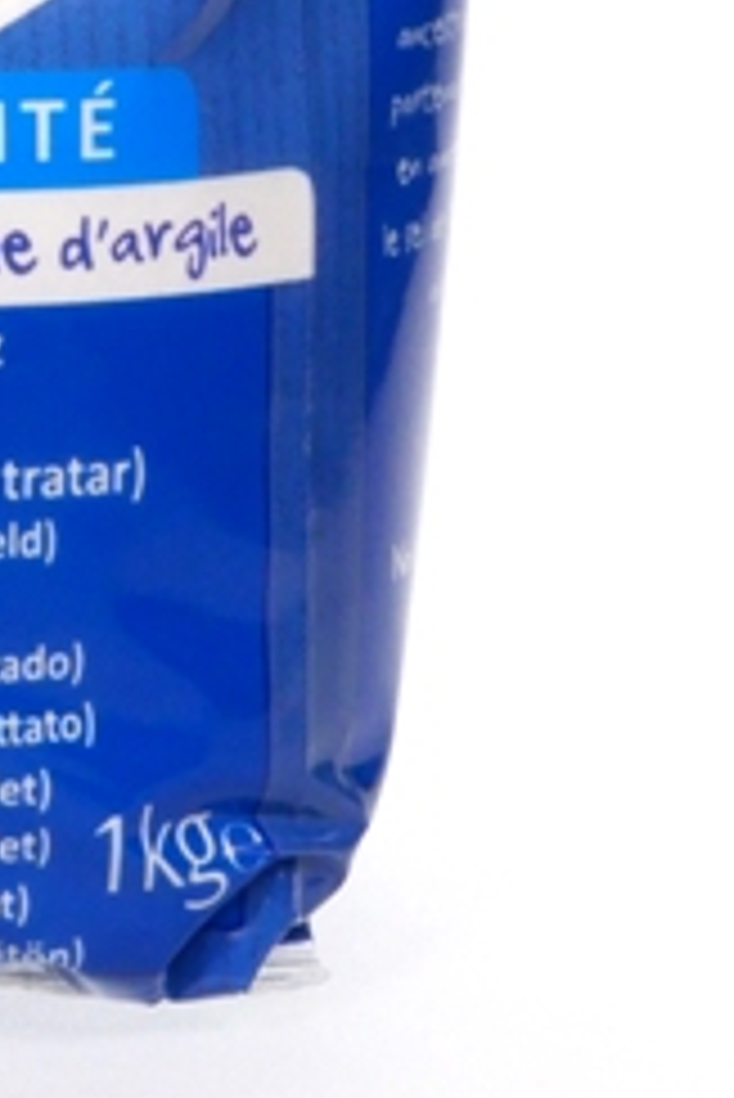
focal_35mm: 236
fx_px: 7207
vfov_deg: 8.5
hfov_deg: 5.8
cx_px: -444
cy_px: -666
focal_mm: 32.6
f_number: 16
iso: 800
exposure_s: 1/40
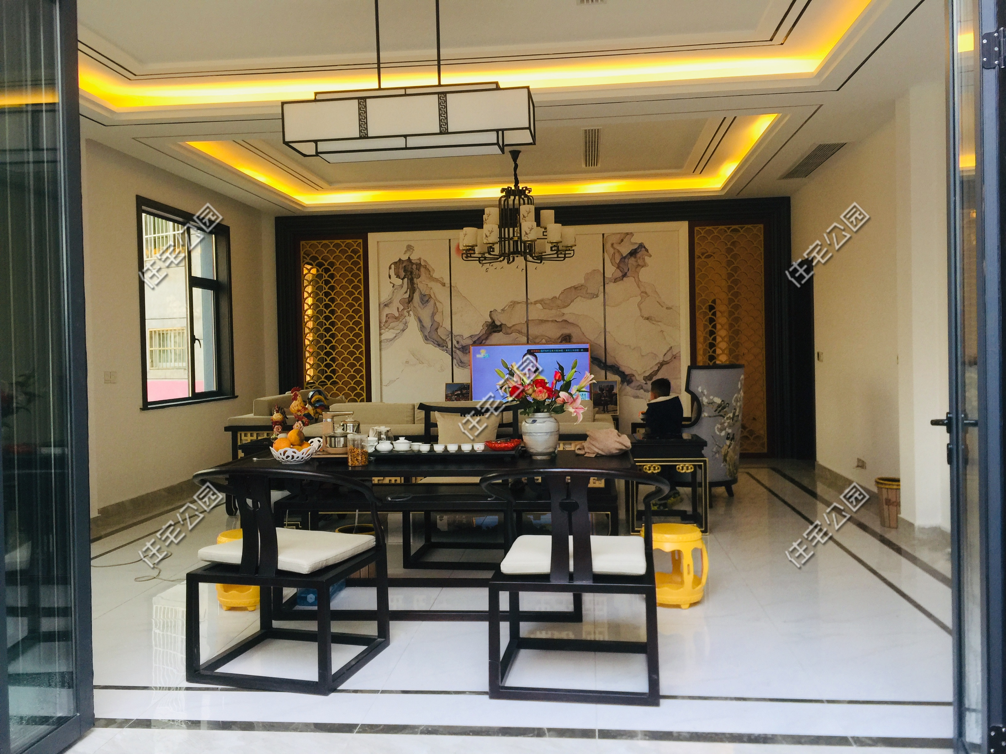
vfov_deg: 48.2
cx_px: 503
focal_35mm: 29
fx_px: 843
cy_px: 377
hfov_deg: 61.7
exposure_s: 1/33
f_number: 2.2
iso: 40
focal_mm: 4.15
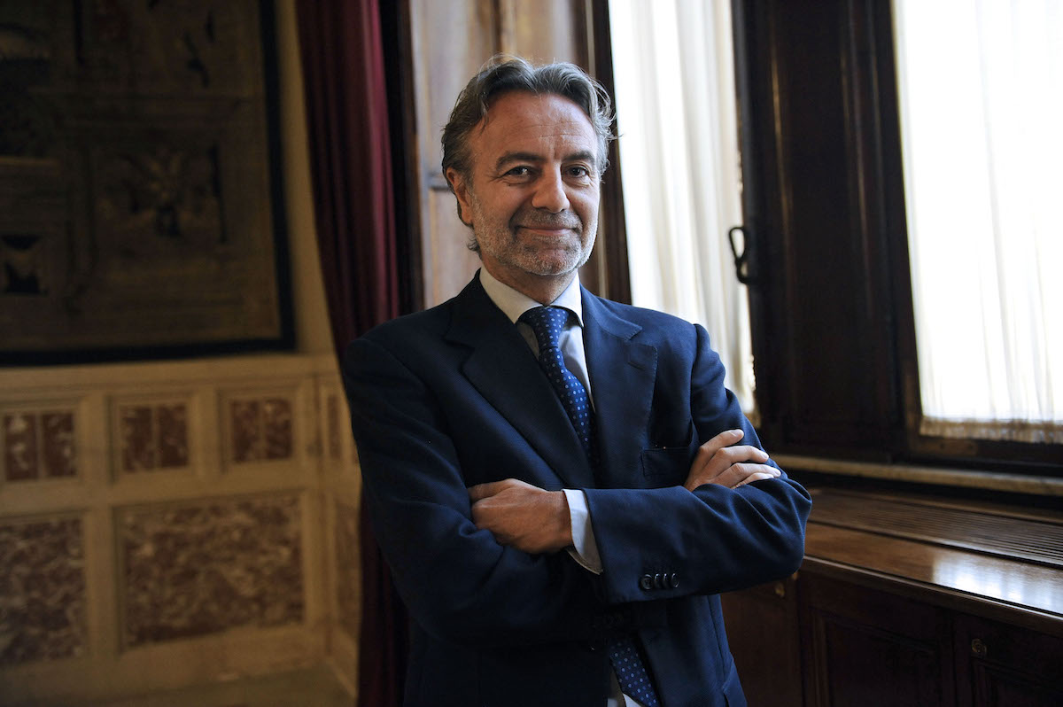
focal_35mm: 35
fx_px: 1033
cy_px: 354
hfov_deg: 54.5
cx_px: 532
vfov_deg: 37.8
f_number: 3.5
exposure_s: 1/125
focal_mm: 35
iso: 2500
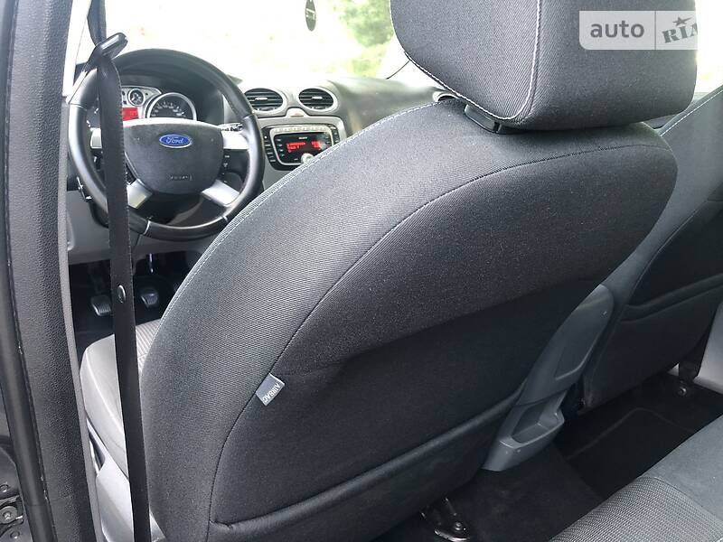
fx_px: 585
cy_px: 271
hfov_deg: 63.4
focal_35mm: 28
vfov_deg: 49.7
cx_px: 362
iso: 64
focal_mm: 4
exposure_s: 1/17
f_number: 1.8
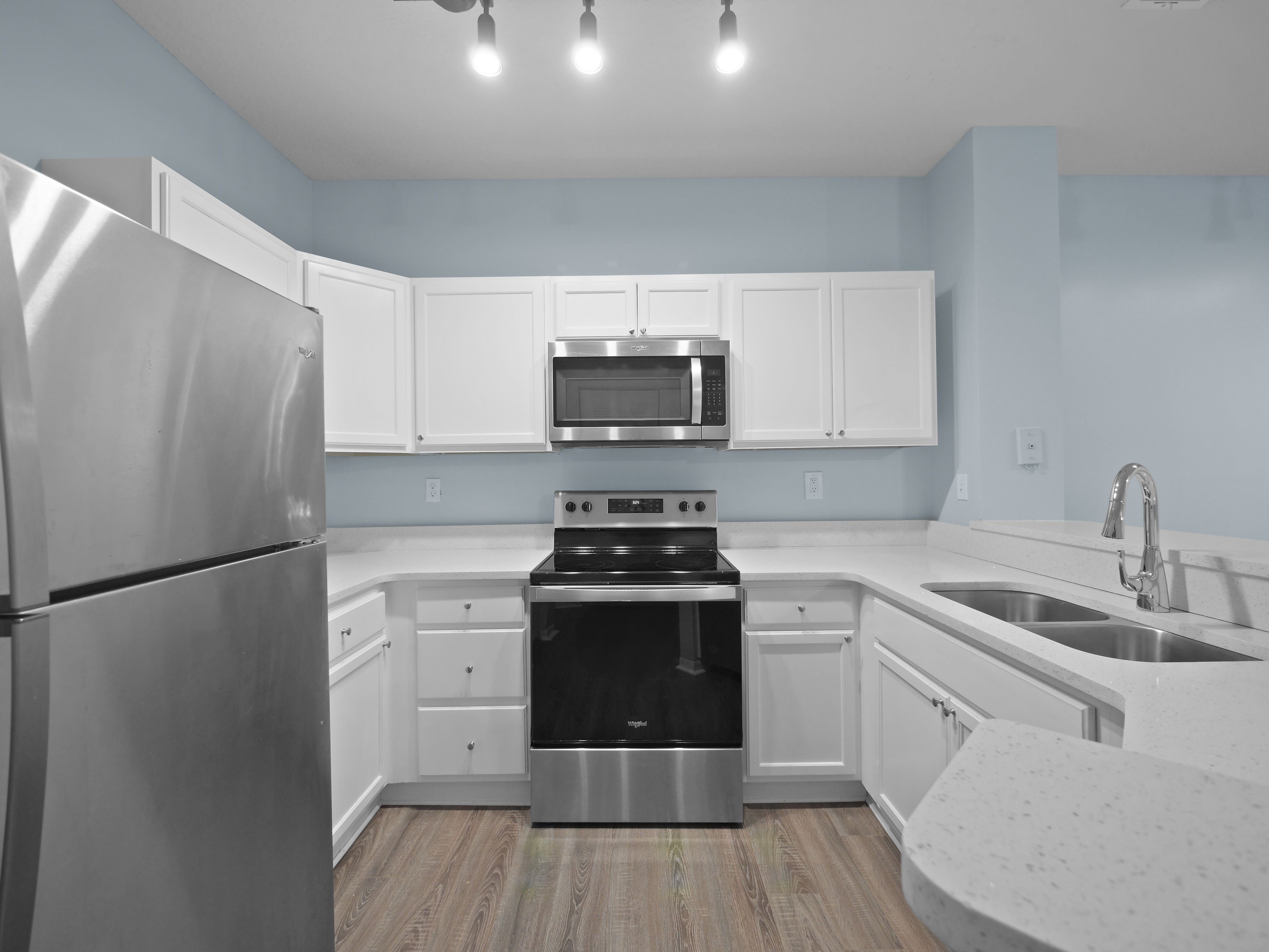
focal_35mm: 14
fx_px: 513
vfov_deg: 85.7
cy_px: 476
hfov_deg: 102.1
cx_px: 634
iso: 400
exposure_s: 1/6
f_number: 4
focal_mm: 7
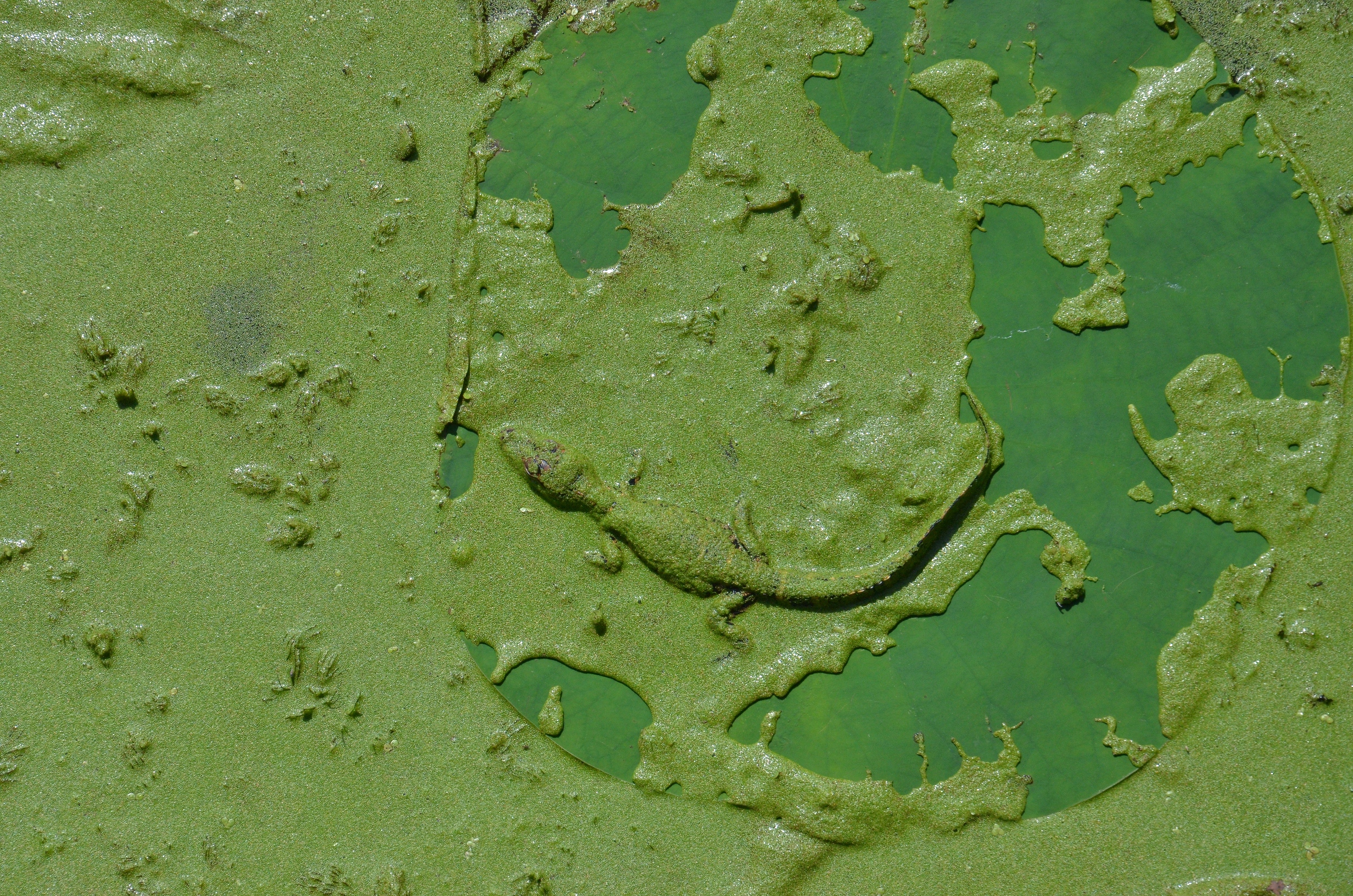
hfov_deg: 13.1
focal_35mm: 158
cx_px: 676
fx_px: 5907
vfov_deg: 8.7
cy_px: 448
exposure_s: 1/2500
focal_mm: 105
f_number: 13
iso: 800
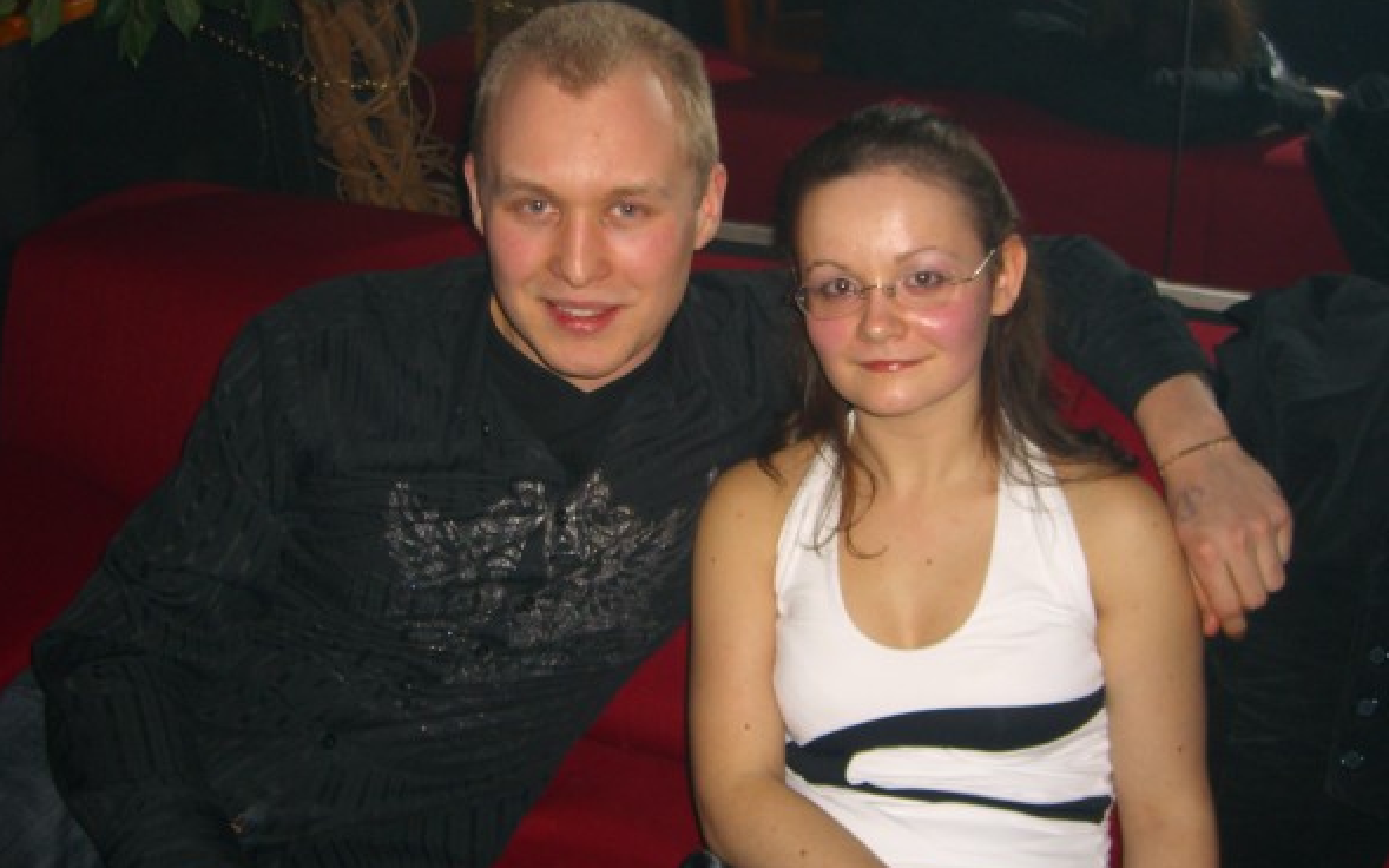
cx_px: 700
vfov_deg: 31.2
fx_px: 1552
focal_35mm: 41
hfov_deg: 48.2
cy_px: 403
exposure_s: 1/60
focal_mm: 7.9
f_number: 2.8
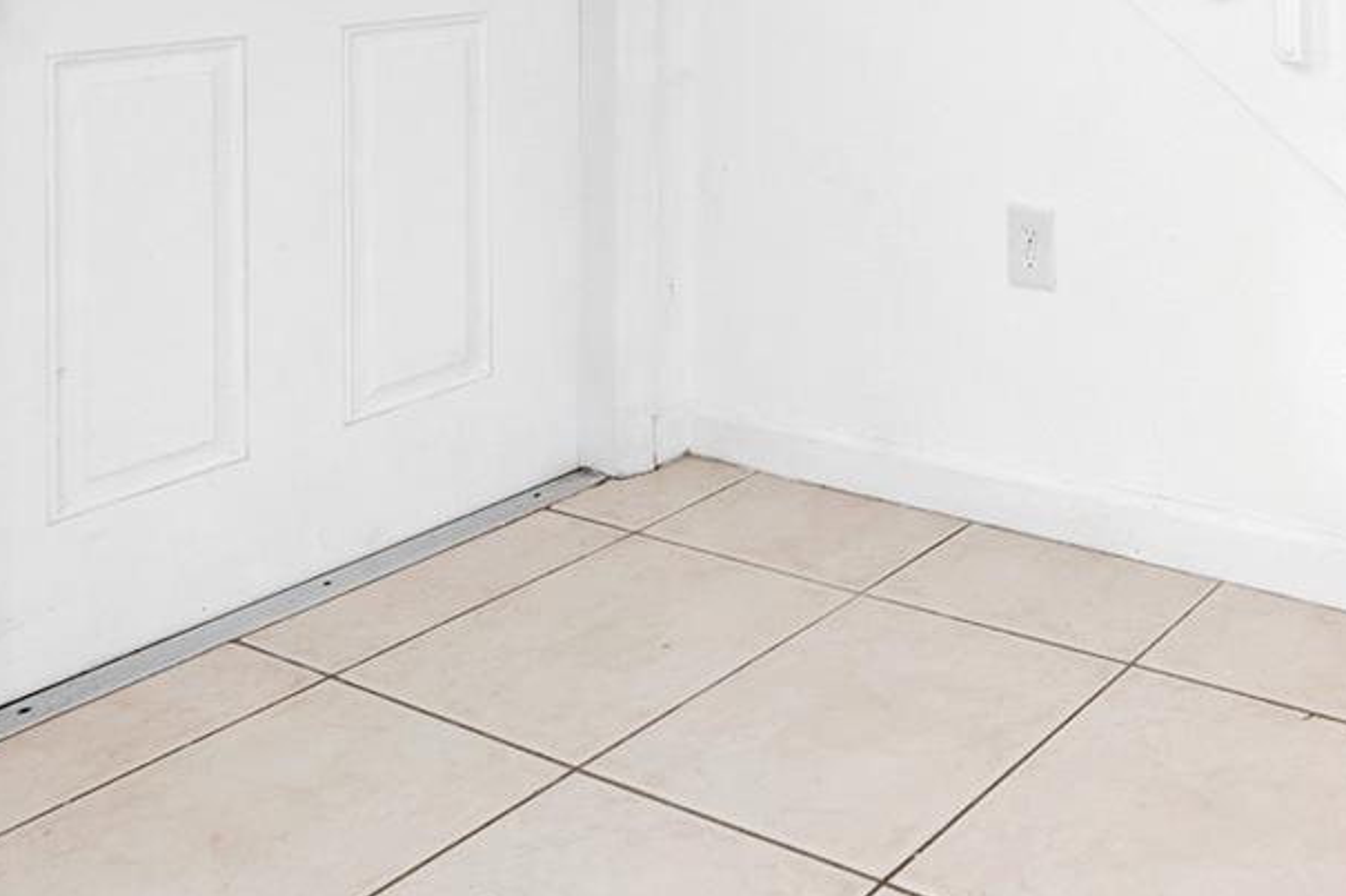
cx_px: 1342
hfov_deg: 44.3
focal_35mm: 37
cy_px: -156
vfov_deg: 30.8
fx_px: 1383
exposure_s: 4
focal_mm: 14
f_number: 8
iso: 100
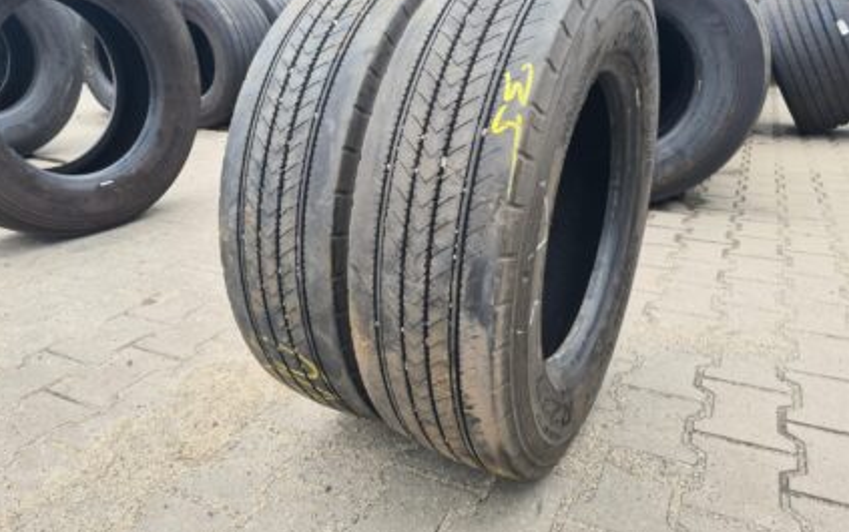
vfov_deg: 44.5
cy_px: 228
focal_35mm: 28
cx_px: 419
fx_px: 648
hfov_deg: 66.4
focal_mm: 5.4
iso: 50
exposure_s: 1/316
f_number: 1.8
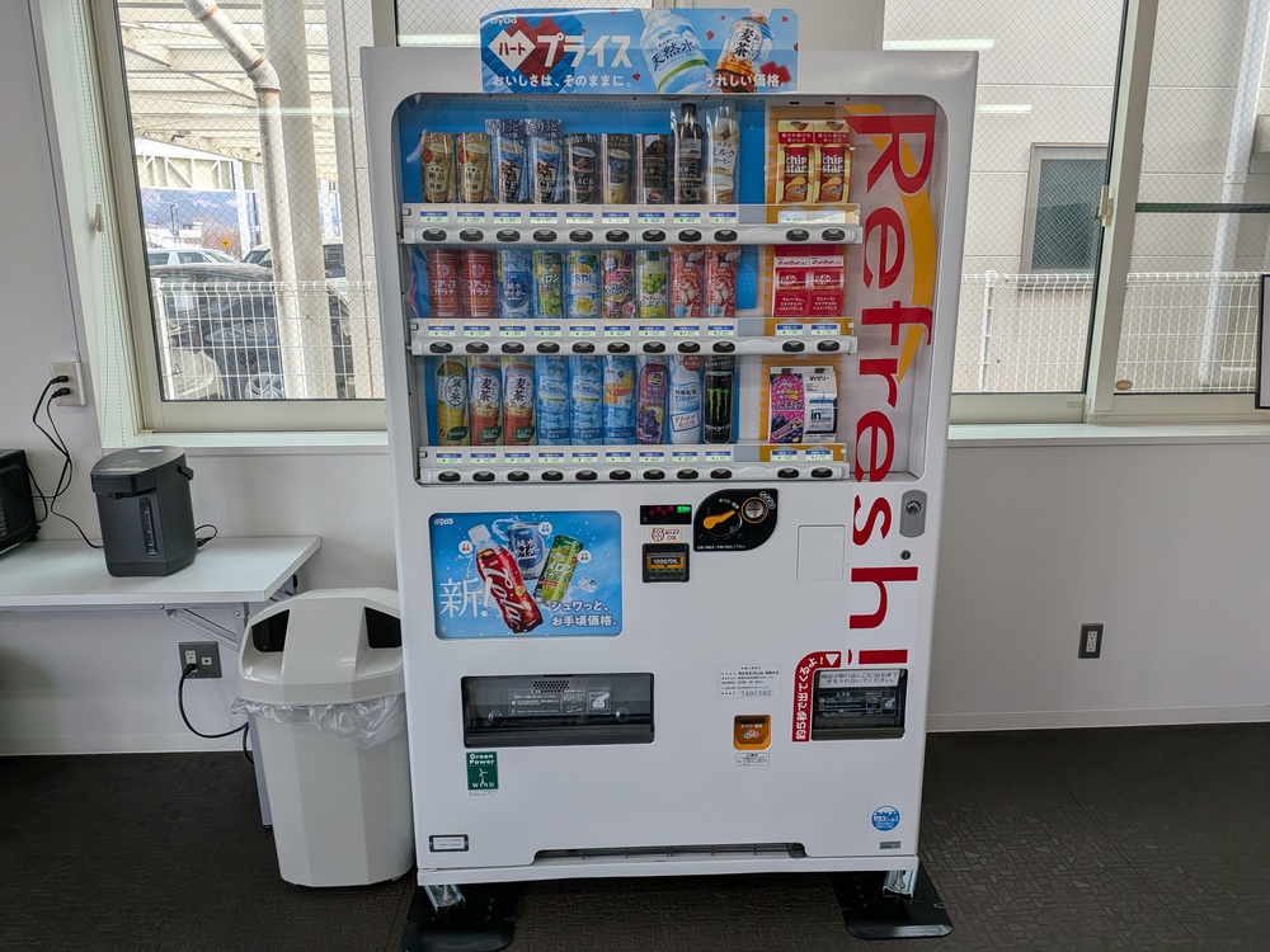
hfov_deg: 71.6
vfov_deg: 56.8
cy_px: 476
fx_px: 881
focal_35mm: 24
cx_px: 635
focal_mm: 4.53
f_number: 1.7
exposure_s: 1/247
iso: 27
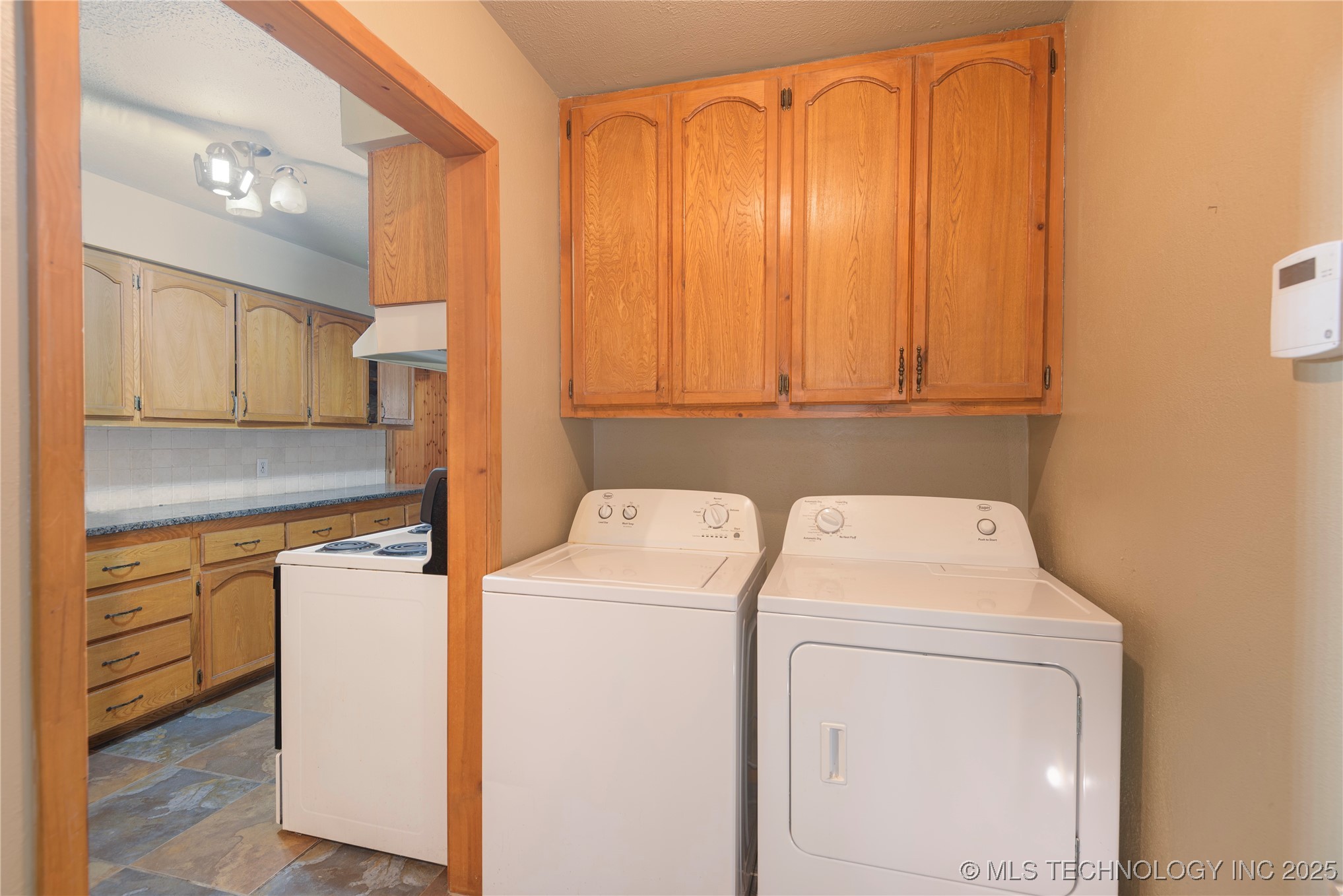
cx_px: 672
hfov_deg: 96.7
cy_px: 448
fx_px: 597
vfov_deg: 73.8
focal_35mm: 16
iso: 100
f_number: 7.1
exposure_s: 1.6
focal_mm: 16
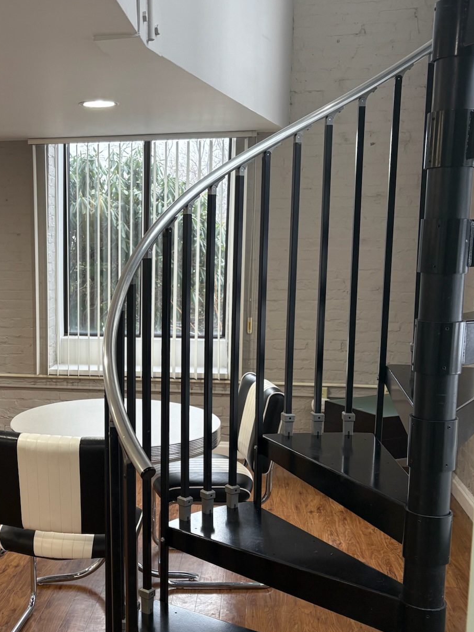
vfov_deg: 42.9
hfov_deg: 31.8
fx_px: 803
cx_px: 80
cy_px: 355
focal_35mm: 44
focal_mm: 5.96
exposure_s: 1/60
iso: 80
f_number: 1.6
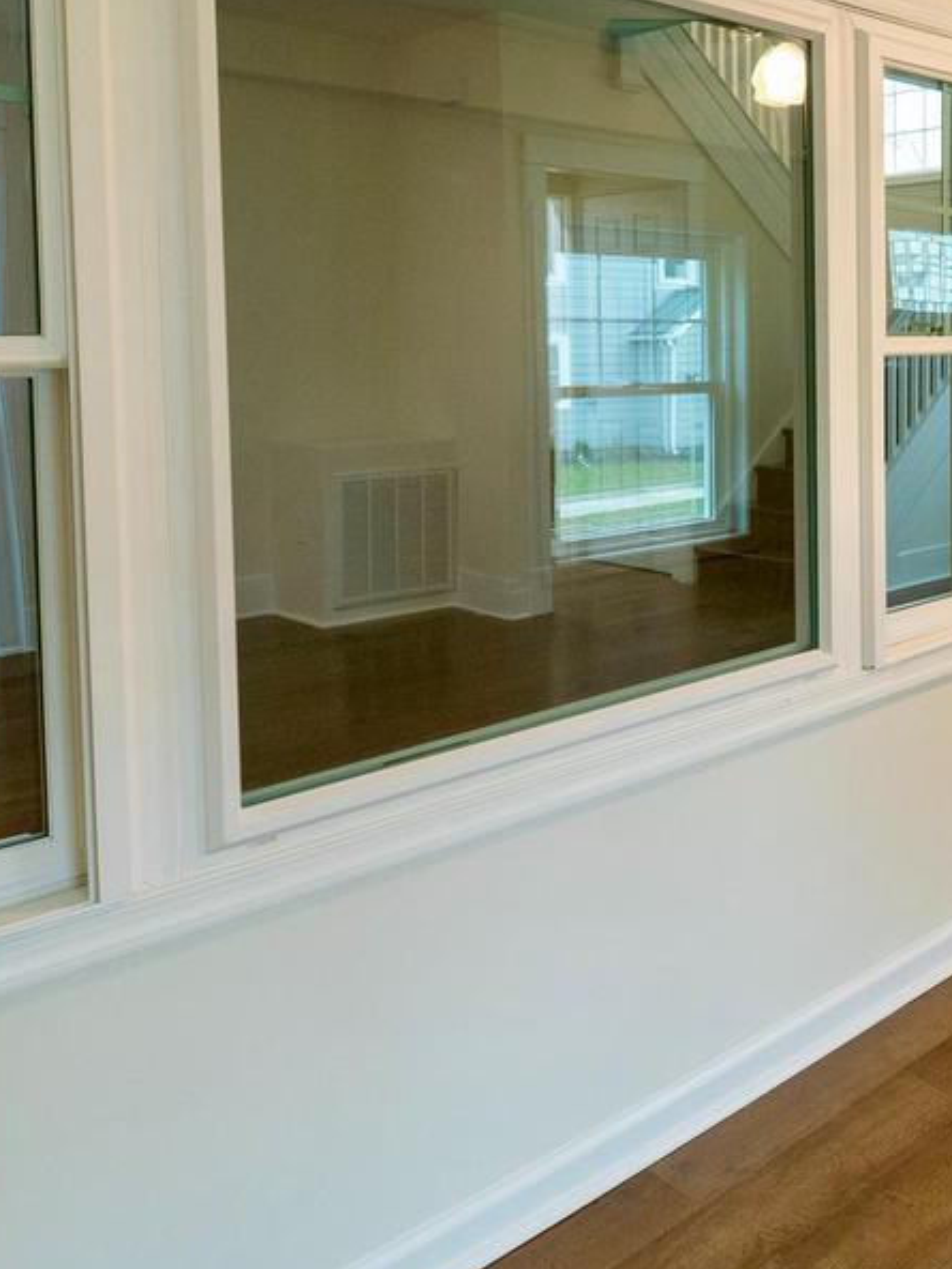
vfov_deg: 53.0
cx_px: 896
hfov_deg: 38.3
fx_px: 1246
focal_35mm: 34
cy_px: 429
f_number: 4
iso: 400
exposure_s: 1/30
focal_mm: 7
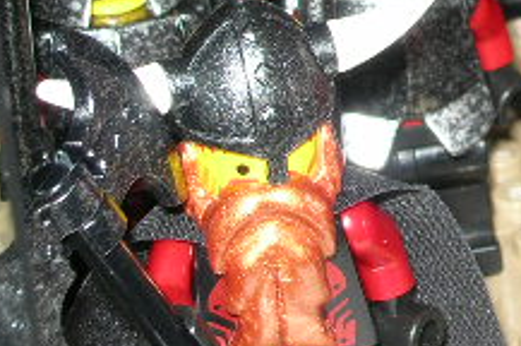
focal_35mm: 252
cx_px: 730
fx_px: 3642
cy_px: -144
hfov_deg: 8.1
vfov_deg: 5.4
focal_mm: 17
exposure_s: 1/60.1
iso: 64
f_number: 6.8
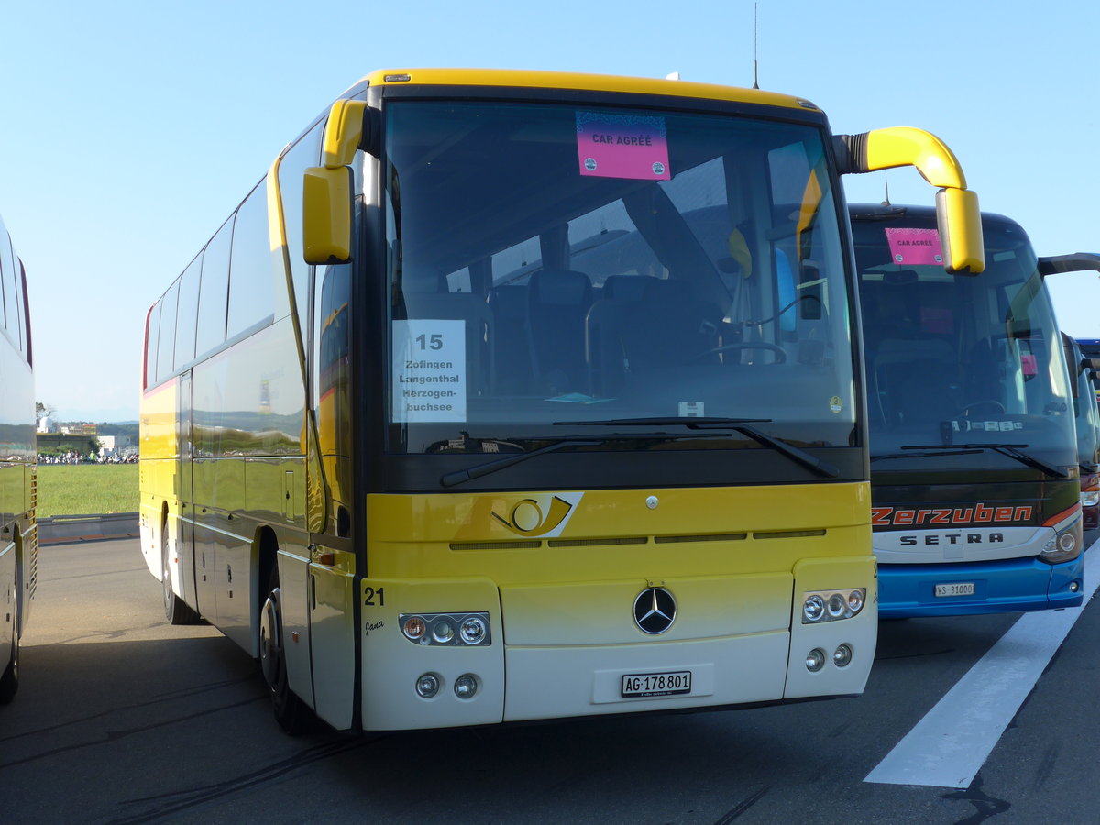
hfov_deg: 38.9
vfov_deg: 29.7
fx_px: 1557
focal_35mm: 49
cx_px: 550
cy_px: 412
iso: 80
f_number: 3.2
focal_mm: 10.1
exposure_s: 1/500
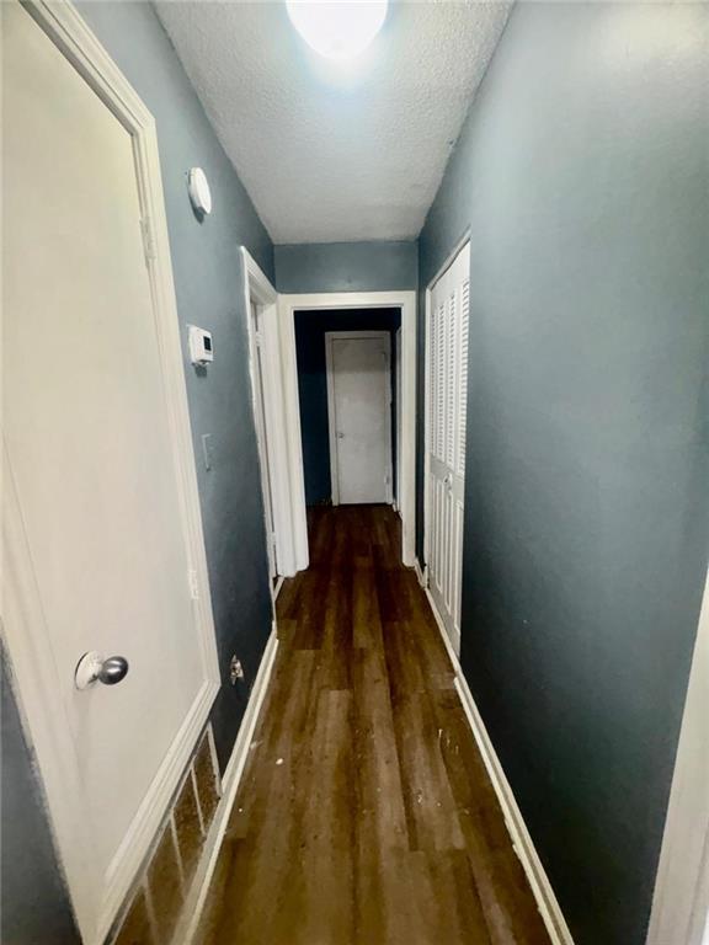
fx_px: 382
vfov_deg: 102.1
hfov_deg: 85.7
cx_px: 354
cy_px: 472
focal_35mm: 14
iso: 200
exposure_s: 1/60
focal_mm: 2.22
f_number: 2.2
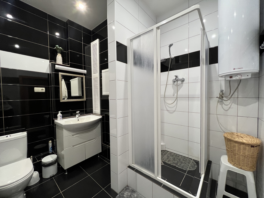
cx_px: 132
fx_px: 99
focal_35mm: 13
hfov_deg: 106.2
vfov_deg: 89.9
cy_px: 99
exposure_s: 1/50
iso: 250
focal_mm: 1.57
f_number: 1.8
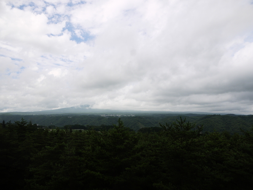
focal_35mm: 28
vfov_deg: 49.7
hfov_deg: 63.4
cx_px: 126
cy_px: 95
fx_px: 205
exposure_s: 1/320
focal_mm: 14
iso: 100
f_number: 6.3
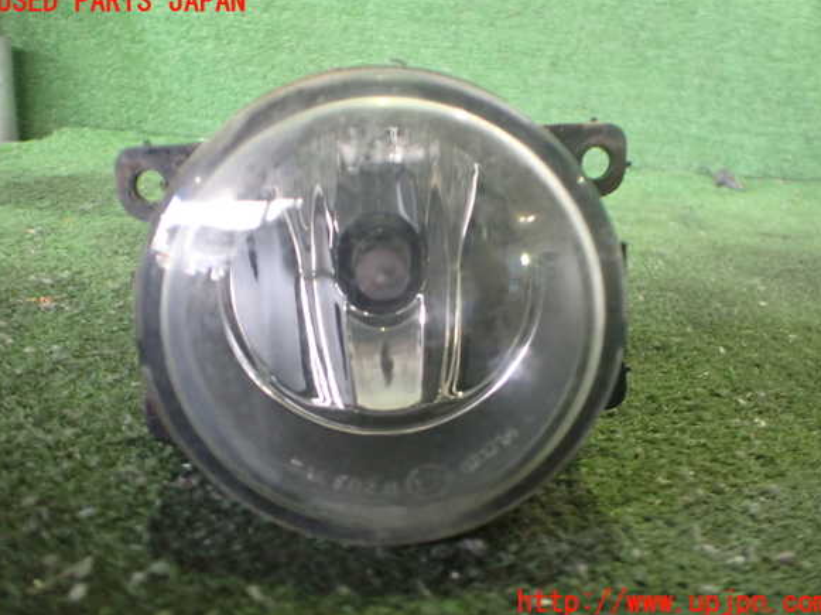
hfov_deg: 58.4
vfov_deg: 45.4
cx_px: 413
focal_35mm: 31
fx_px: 735
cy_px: 303
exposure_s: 1/40
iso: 800
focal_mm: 5.4
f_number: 2.3
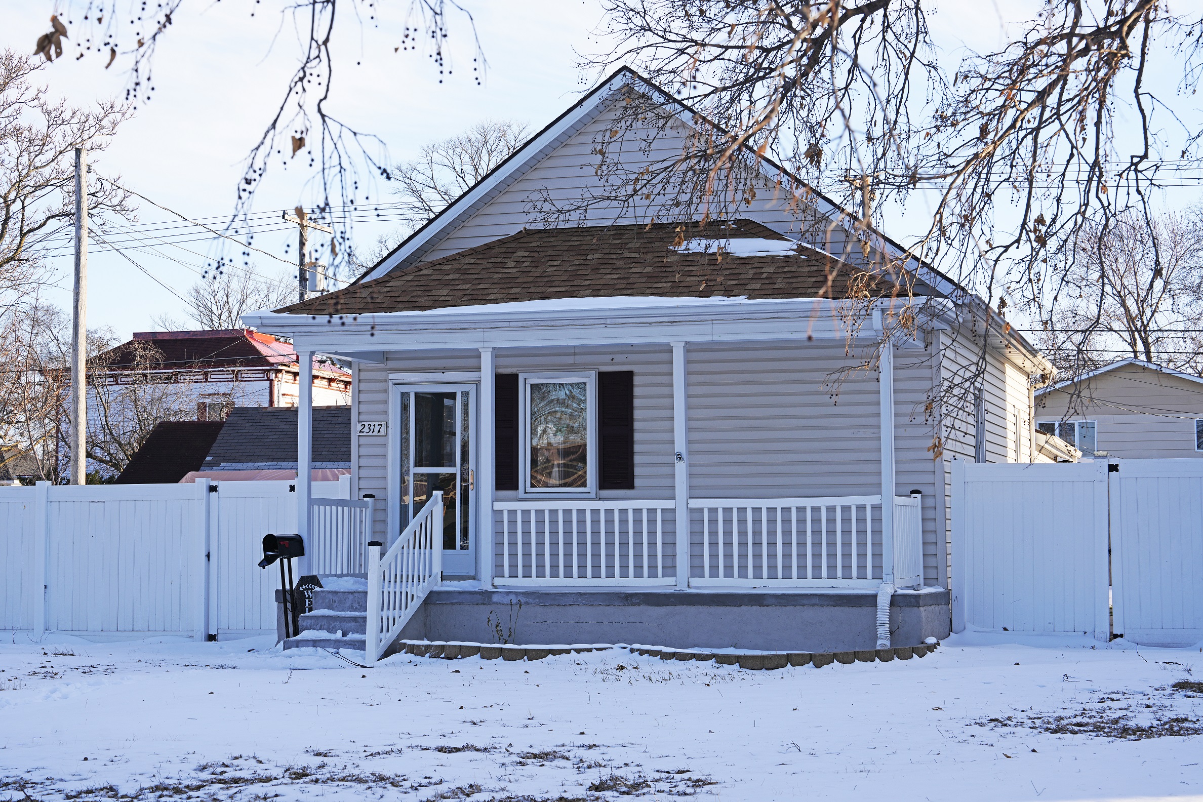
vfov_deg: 23.0
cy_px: 401
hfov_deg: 33.9
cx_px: 602
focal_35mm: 59
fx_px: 1971
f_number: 8
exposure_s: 1/125
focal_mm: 59
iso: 100
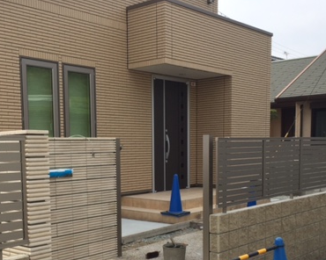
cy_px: 194
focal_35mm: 49
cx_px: 144
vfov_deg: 30.3
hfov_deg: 38.0
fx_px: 473
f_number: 2.2
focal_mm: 4.15
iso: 32
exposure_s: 1/1236
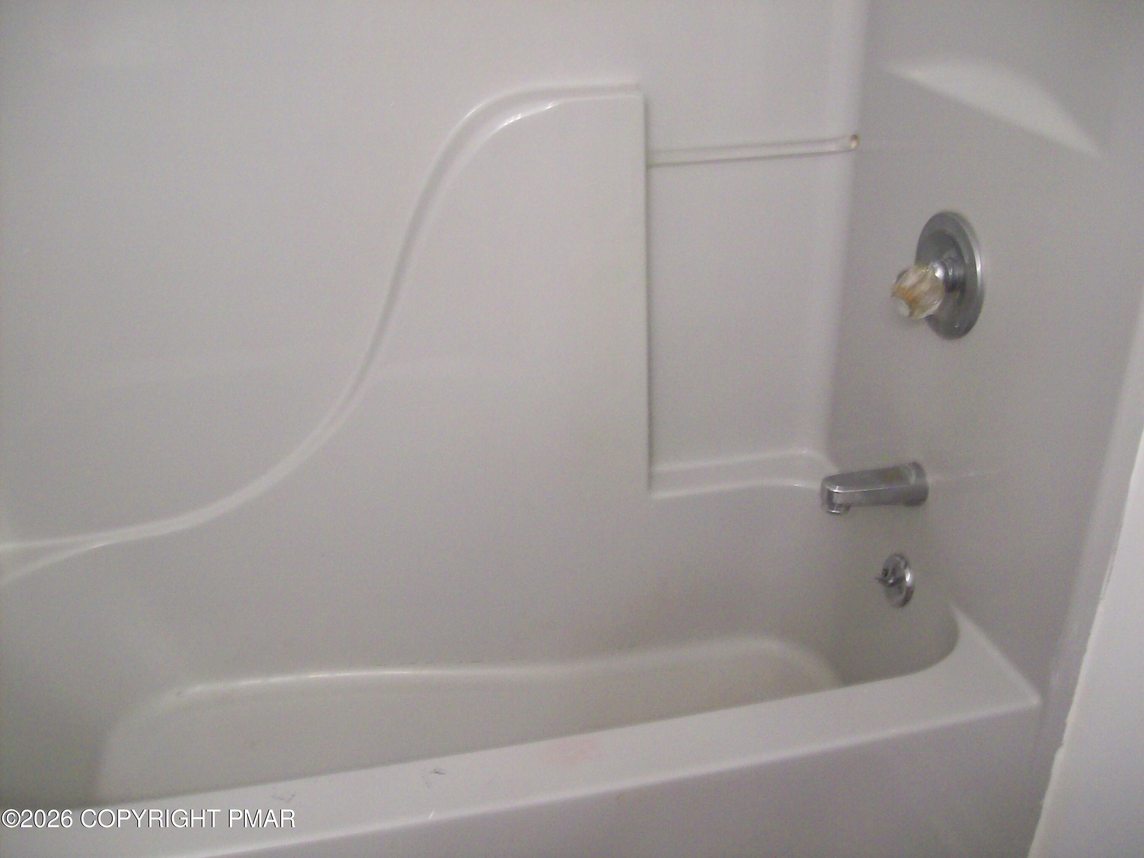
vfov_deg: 39.7
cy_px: 429
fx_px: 1190
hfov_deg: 51.4
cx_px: 572
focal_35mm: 36
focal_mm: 6
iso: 160
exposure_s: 1/16.2
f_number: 2.7
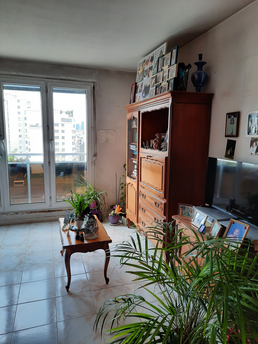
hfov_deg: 54.9
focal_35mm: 25
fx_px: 248
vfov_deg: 69.4
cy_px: 172
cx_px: 129
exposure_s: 1/50
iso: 100
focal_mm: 4.6
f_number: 2
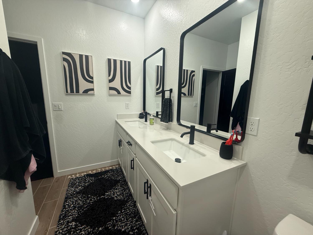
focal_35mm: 14
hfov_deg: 102.1
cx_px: 156
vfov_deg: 85.7
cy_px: 118
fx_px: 127
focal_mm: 2.22
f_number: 2.2
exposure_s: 1/120
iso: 200
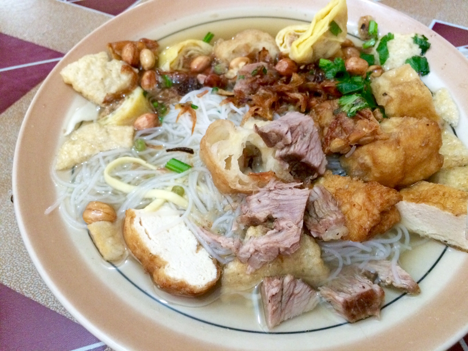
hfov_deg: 61.7
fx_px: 392
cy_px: 176
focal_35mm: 29
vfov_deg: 48.2
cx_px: 234
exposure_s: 1/17
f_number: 2.2
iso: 400
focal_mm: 4.15
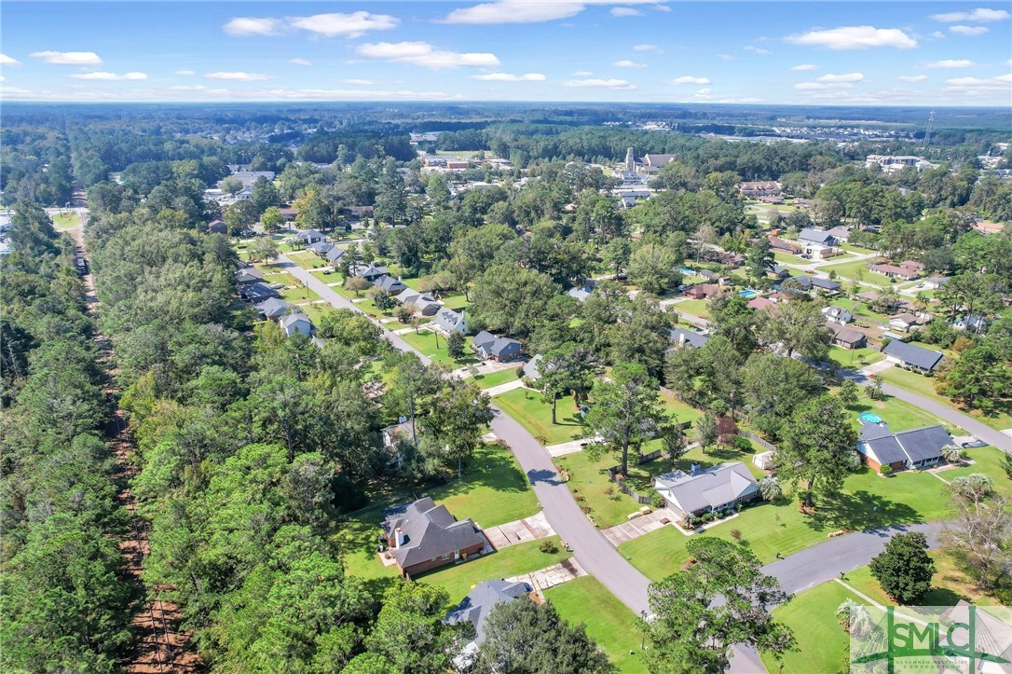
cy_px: 337
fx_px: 618
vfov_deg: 57.2
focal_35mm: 22
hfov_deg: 78.6
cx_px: 506
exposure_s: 1/1600
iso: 130
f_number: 2.8
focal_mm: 8.38
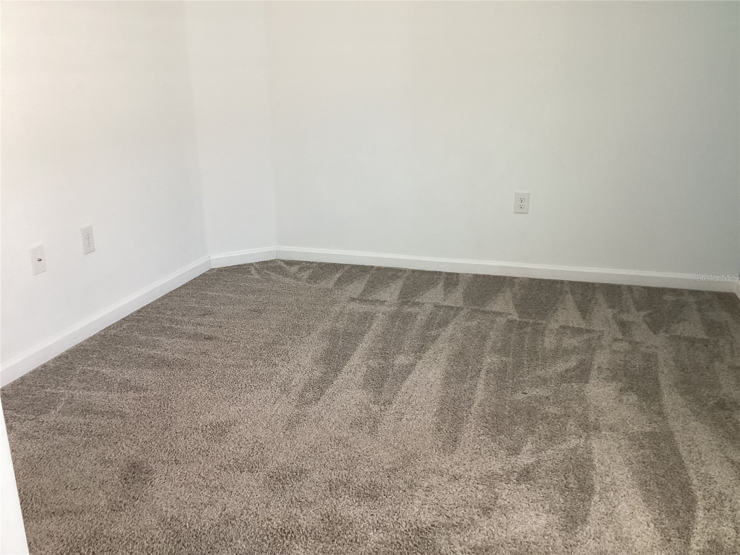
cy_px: 278
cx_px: 370
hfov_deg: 58.4
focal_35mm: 31
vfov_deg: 45.4
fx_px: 663
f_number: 2.4
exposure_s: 1/60
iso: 100
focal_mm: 3.3
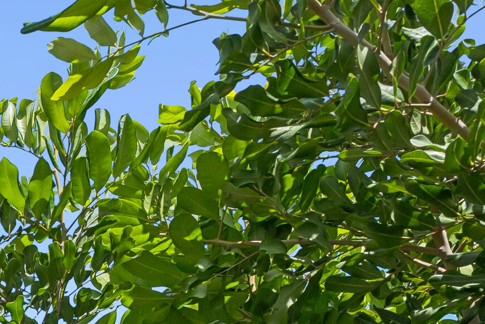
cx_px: -526
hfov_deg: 17.6
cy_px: 744
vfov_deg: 13.9
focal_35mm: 74
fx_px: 997
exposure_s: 1/1000
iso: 400
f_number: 9
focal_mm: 16
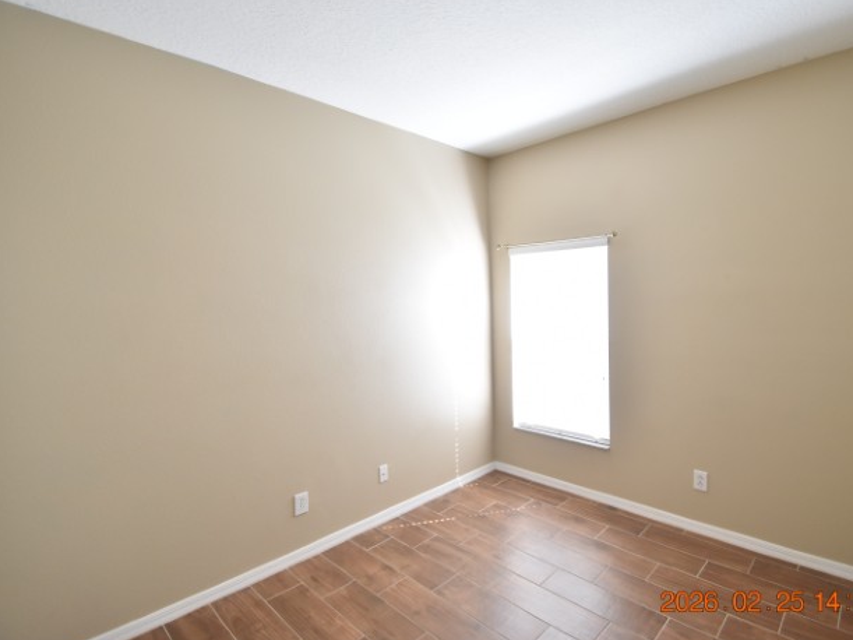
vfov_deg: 74.7
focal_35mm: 17
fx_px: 419
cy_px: 317
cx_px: 476
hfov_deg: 90.6
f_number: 3.5
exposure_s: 1/60
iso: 800
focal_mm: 10
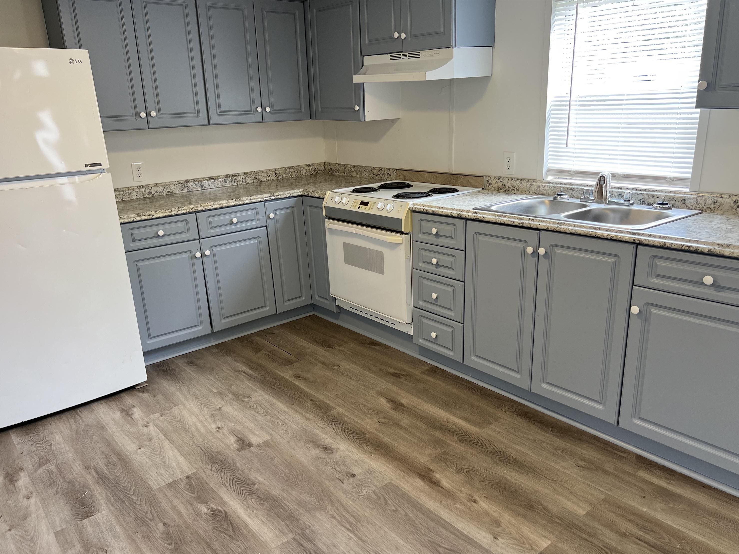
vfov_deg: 51.4
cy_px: 287
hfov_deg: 65.3
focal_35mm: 27
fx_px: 576
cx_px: 368
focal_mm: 5.7
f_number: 1.5
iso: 100
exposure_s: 1/120
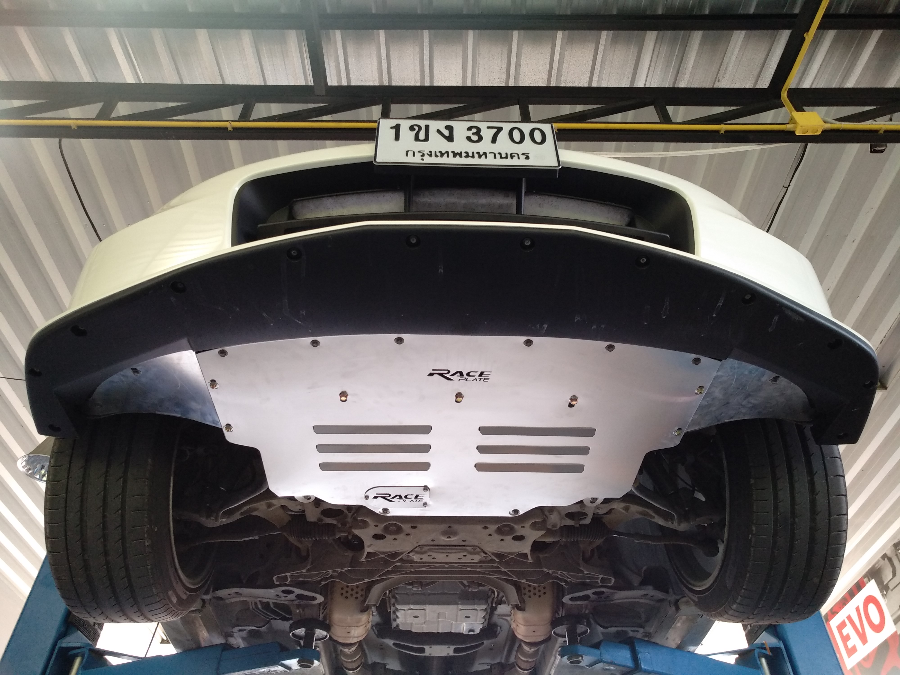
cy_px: 338
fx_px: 572
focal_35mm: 22
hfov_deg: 76.4
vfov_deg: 61.1
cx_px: 450
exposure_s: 1/50
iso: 320
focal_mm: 3.81
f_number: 2.2
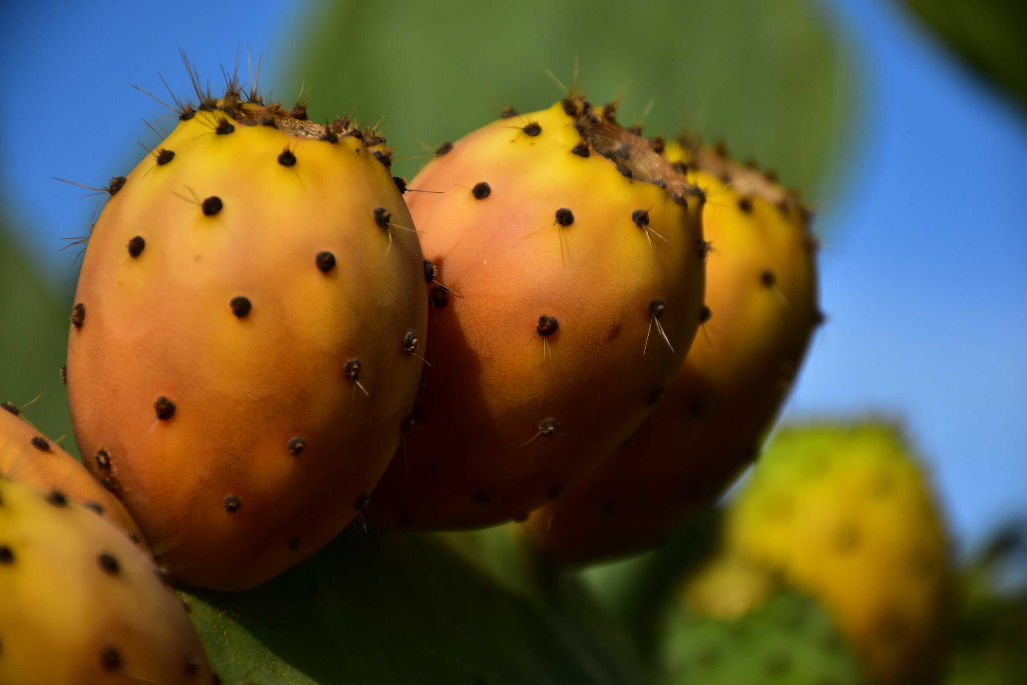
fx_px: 5990
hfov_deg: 9.8
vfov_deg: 6.5
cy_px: 342
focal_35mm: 210
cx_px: 514
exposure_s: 1/500
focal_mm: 140
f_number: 5.6
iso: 100
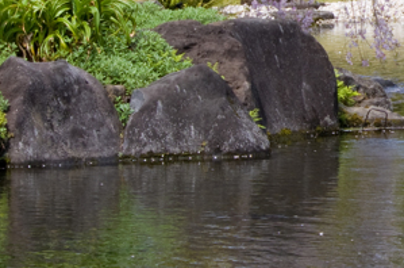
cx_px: 562
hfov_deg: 7.3
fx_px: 3147
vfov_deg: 4.9
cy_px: -37
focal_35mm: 281
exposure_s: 1/160
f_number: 11
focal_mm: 55
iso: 200
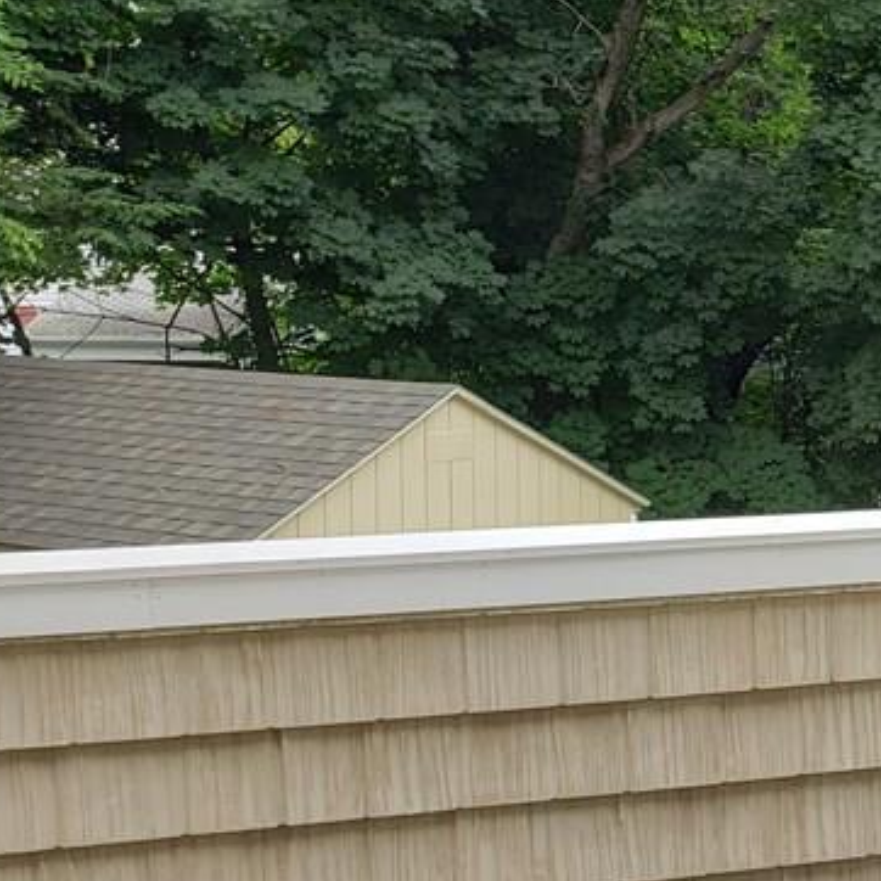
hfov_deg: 22.9
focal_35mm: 65
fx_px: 1872
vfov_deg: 26.4
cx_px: 1212
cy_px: 538
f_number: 2.4
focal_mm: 4.3
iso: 50
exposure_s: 1/258
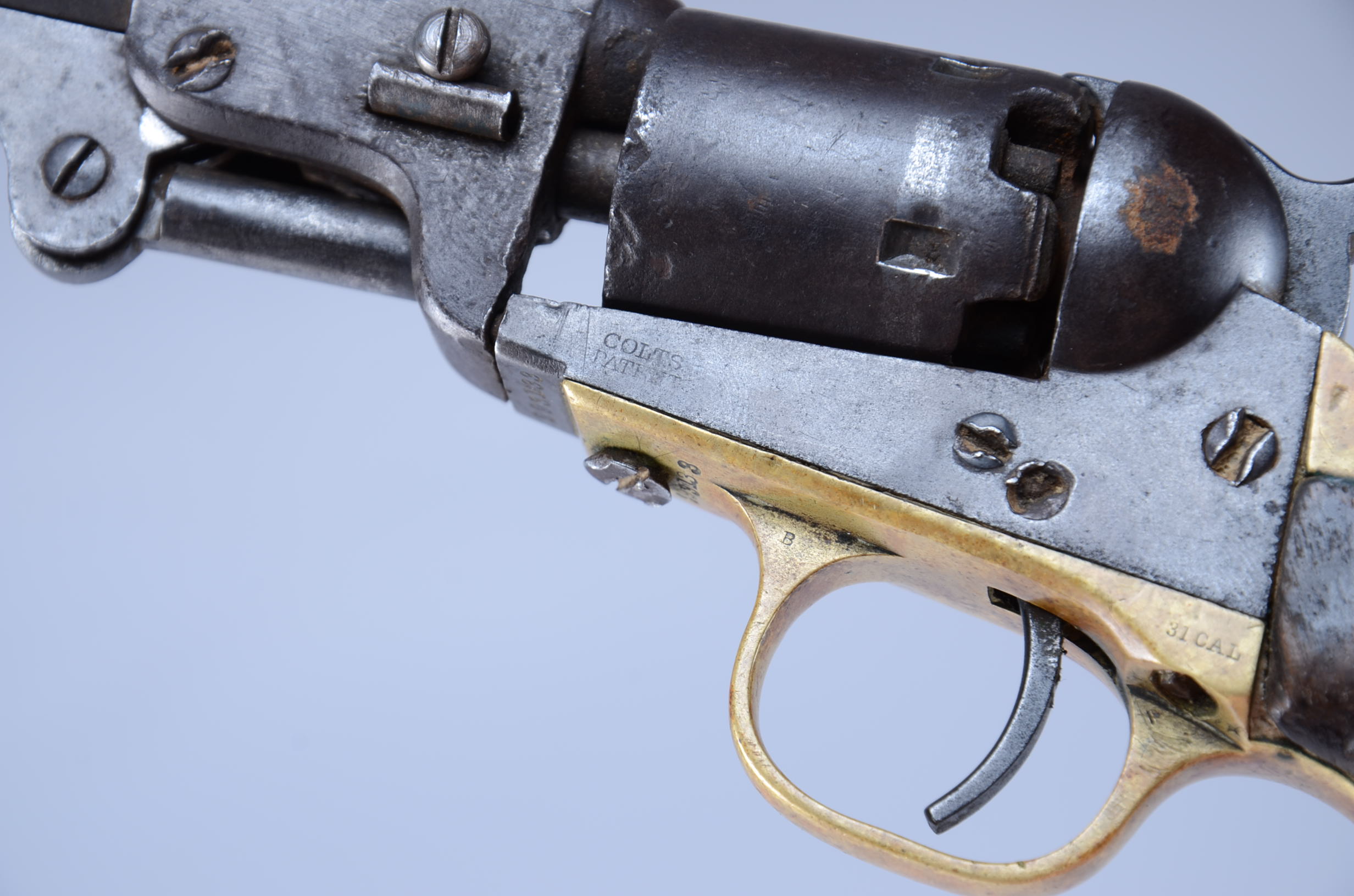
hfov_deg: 13.1
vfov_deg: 8.7
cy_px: 448
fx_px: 5911
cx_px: 677
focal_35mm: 158
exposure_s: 1/100
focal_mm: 105
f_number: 9
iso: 100
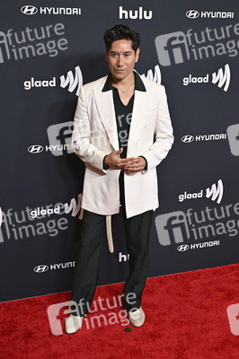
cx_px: 120
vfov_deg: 43.6
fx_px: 449
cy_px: 180
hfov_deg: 29.8
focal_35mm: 45
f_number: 5.6
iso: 4000
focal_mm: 45
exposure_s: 1/250
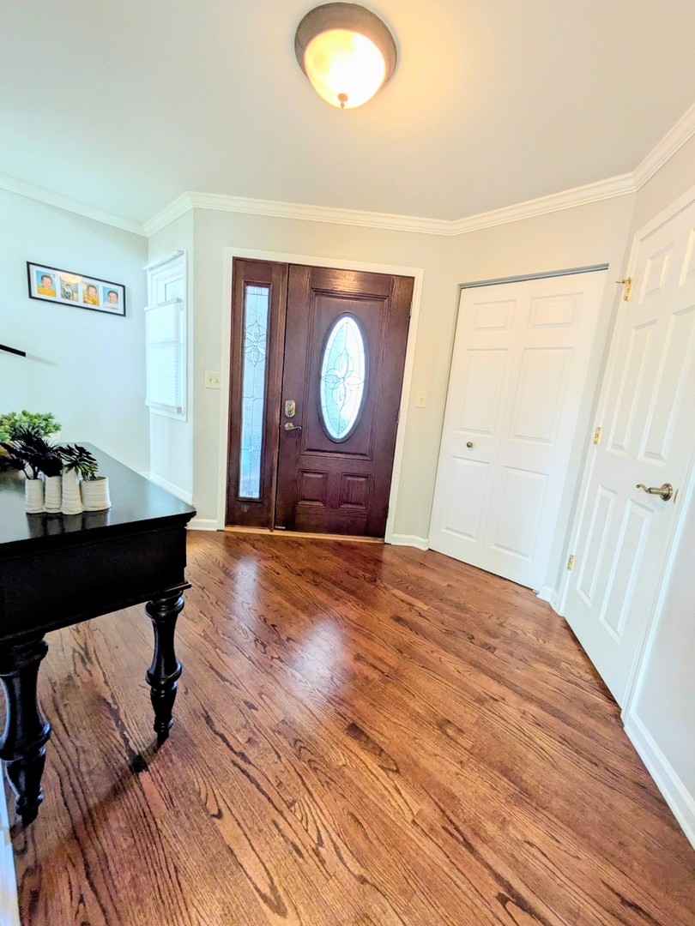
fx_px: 375
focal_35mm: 14
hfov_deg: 85.7
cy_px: 463
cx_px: 348
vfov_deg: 102.1
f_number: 2.2
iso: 151
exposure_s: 1/40
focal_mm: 1.83
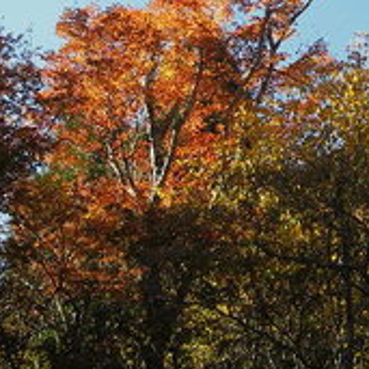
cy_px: 76
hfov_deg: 13.3
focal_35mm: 130
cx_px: 315
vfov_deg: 13.4
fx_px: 1568
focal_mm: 10.5
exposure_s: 1/250
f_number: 3.7
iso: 50
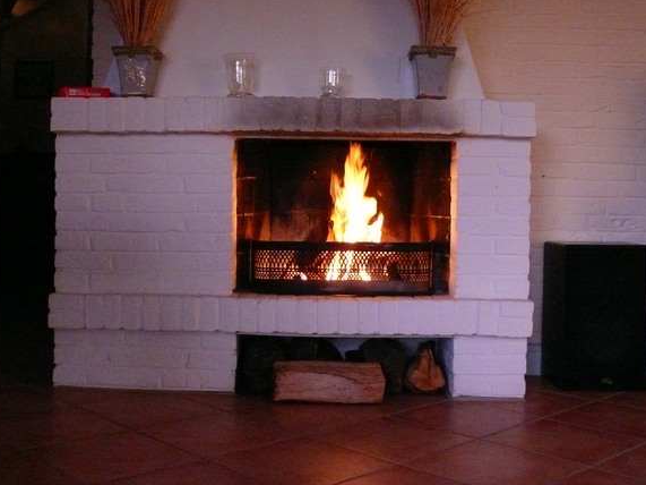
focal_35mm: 46
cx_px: 281
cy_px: 187
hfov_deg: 41.2
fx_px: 858
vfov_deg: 31.4
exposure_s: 1/13
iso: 800
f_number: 2.8
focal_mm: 7.4
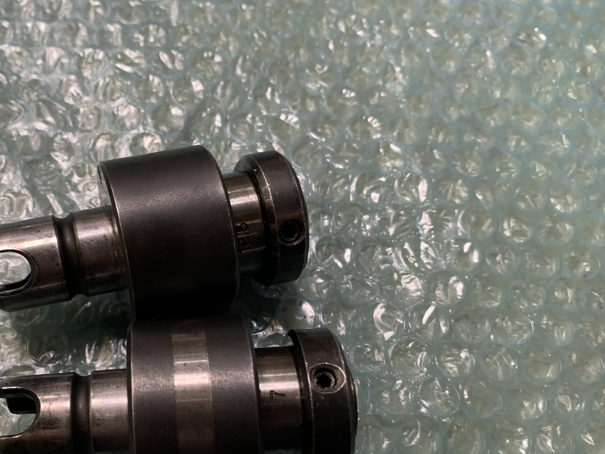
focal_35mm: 38
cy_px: 304
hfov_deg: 47.9
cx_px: 186
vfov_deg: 37.3
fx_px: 664
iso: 160
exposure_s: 1/60
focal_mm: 4.25
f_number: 1.8
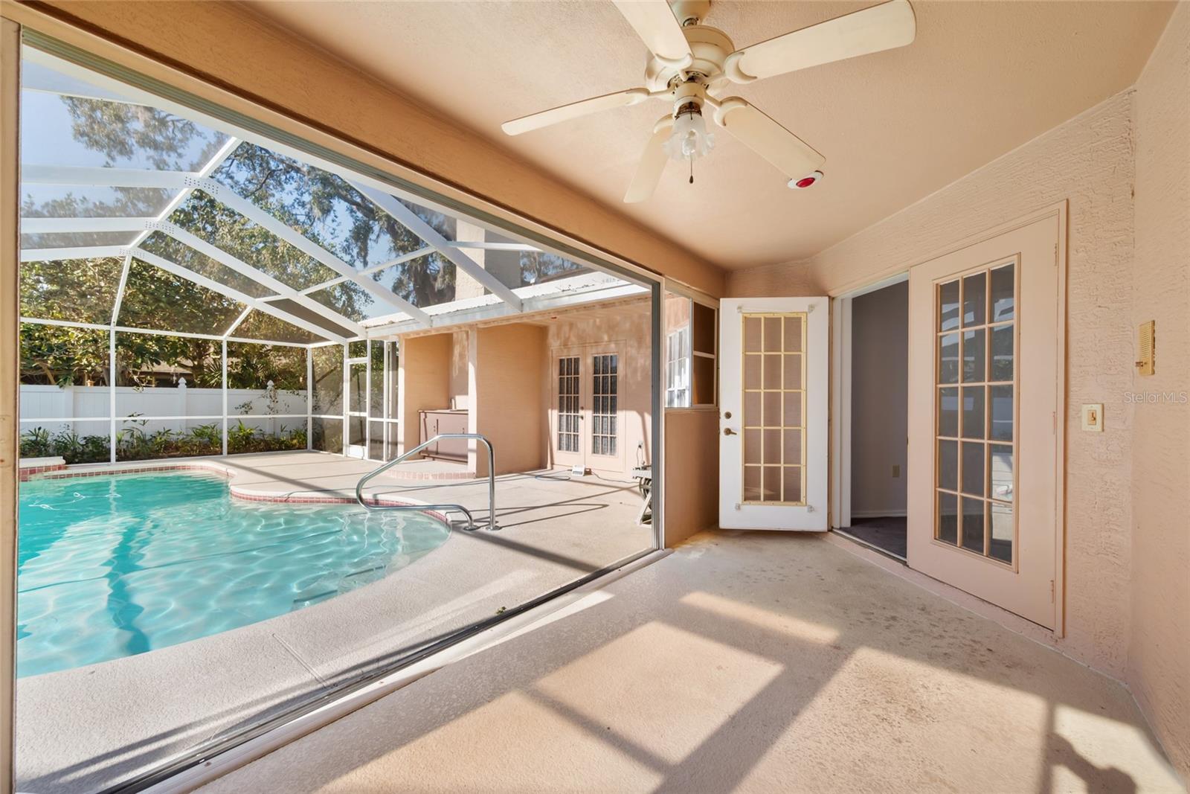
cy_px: 397
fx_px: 463
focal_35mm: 14
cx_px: 595
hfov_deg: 104.2
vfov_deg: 81.2
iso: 250
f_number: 6.3
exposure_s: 1/80
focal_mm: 14
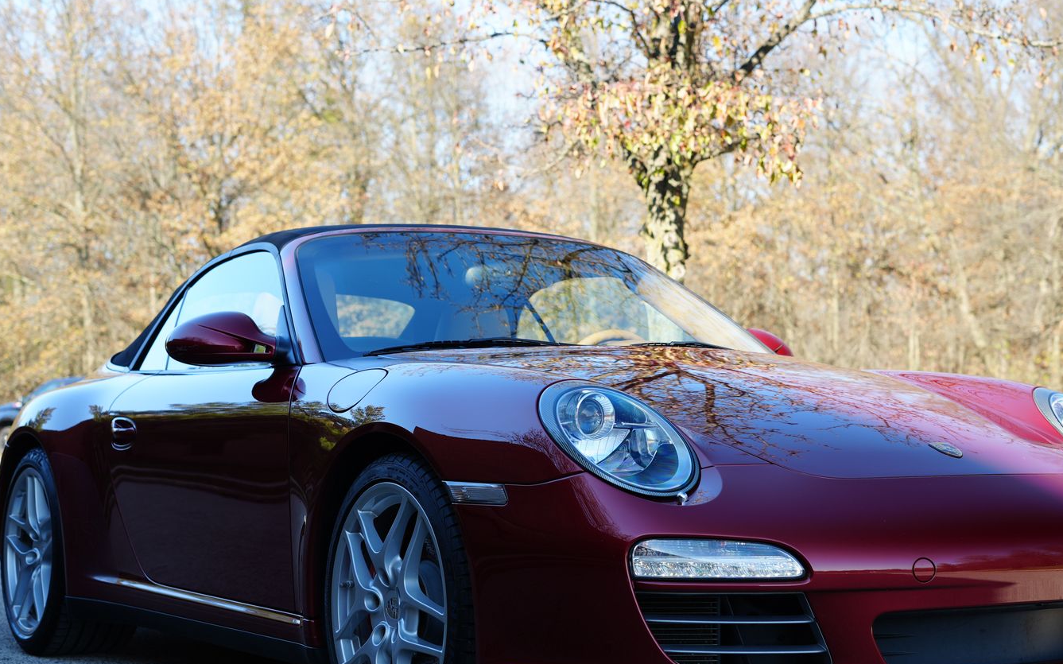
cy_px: 381
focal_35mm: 61
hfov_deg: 33.5
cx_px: 568
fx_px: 1767
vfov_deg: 21.3
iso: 100
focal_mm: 50
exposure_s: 1/80
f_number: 4.5
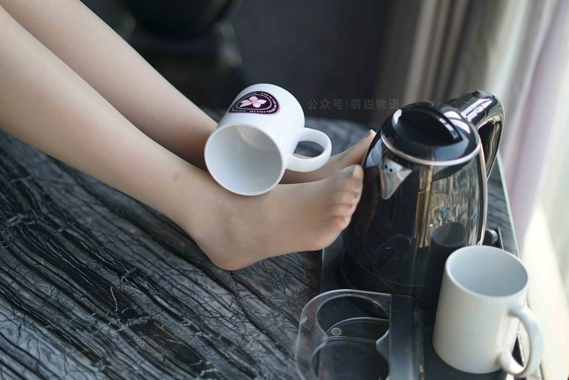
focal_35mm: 50
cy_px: 190
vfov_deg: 27.0
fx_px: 791
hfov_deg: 39.6
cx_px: 284
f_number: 2
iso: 400
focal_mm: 50
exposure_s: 1/800
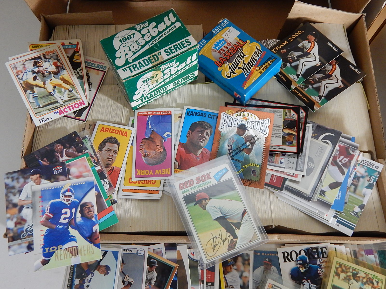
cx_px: 193
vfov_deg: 45.4
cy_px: 144
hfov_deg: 58.4
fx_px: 346
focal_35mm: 31
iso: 400
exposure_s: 1/15
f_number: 3.2
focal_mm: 5.6
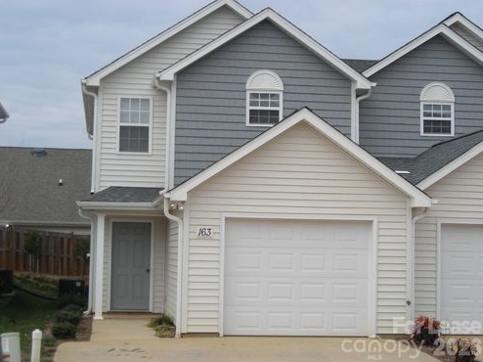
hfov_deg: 25.0
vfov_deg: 18.9
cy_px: 181
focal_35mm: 78
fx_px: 1088
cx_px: 241
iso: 50
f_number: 4.2
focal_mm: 12.7
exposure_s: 1/341
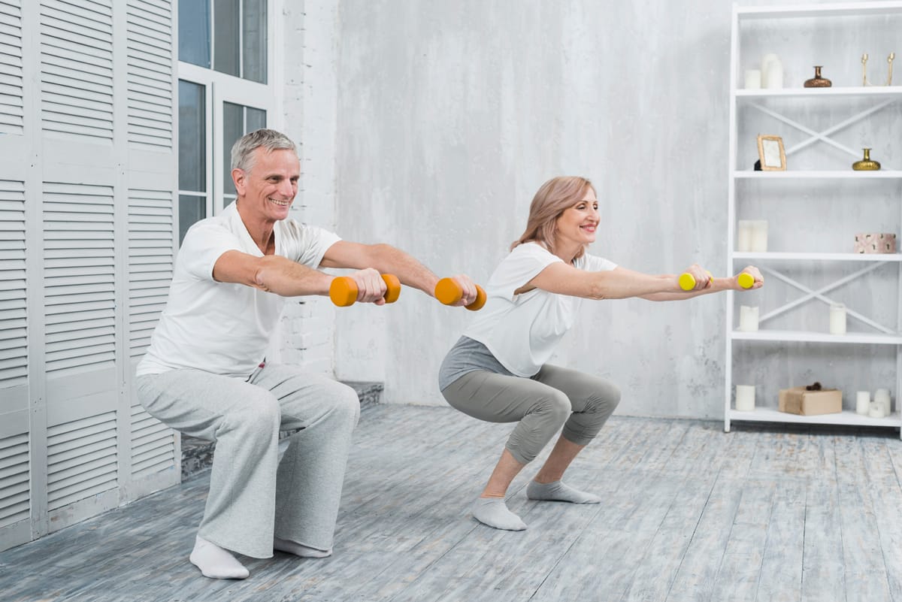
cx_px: 451
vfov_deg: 27.0
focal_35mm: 50
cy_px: 301
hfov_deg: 39.6
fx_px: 1253
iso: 250
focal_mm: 50
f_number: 4.5
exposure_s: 1/100
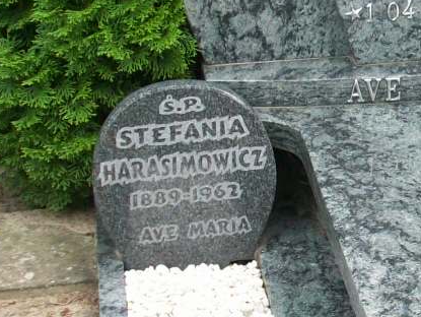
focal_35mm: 114
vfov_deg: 13.0
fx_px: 1388
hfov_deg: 16.7
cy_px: 106
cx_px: 473
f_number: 2.8
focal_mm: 6.2
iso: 80
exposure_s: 1/175
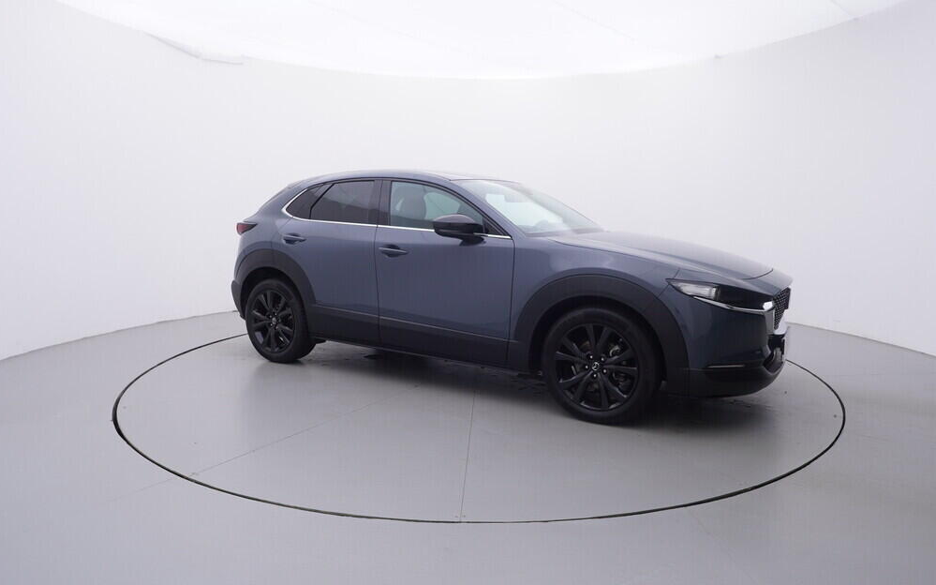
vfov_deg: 51.9
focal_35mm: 24
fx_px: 600
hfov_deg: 75.9
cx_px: 473
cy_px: 283
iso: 200
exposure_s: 1/80
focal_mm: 15
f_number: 5
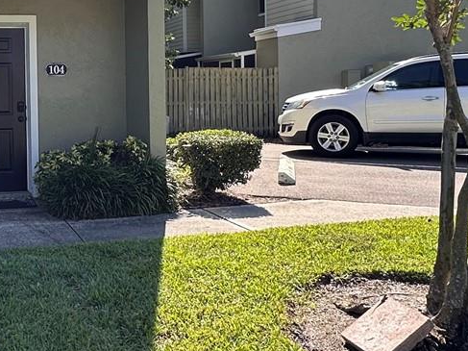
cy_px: 100
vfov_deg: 31.1
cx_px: 50
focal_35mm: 46
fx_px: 622
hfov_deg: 38.5
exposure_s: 1/682
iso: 40
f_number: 2.2
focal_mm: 2.22
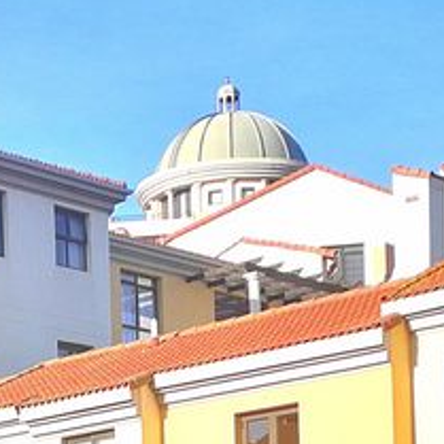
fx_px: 1698
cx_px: -28
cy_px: 790
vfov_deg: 13.4
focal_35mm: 117
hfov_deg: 14.6
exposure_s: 1/1078
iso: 50
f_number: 2.2
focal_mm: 3.95
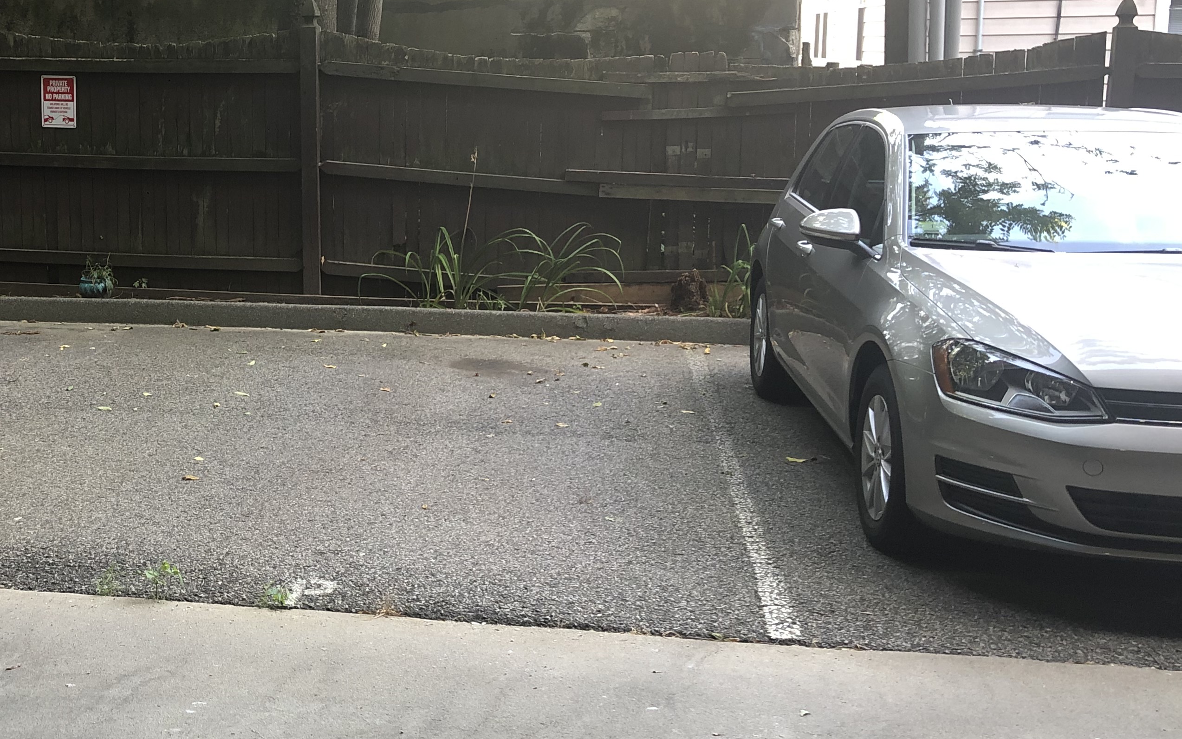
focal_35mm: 47
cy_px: 321
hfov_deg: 41.3
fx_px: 1514
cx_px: 282
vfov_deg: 27.4
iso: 20
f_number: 1.8
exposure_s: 1/30
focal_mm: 4
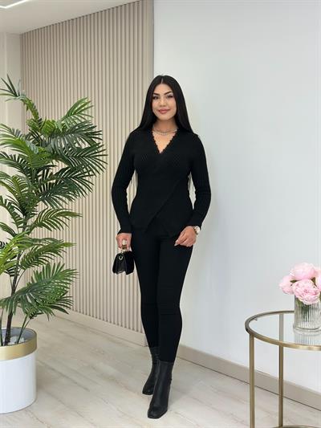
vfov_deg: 39.6
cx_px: 160
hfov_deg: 30.3
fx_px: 593
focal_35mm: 48
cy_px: 214
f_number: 1.78
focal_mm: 6.86
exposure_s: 1/260
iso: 80
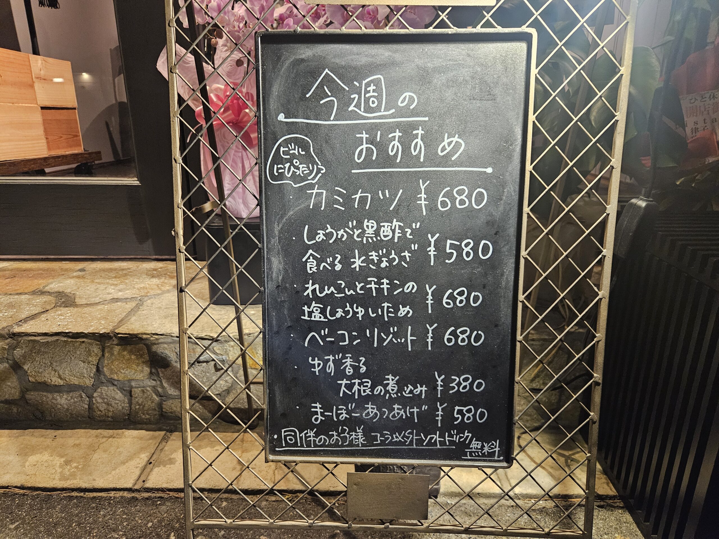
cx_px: 360
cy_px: 270
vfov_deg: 58.9
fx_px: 478
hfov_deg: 73.9
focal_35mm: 23
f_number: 1.8
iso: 1000
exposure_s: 1/100
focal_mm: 5.4
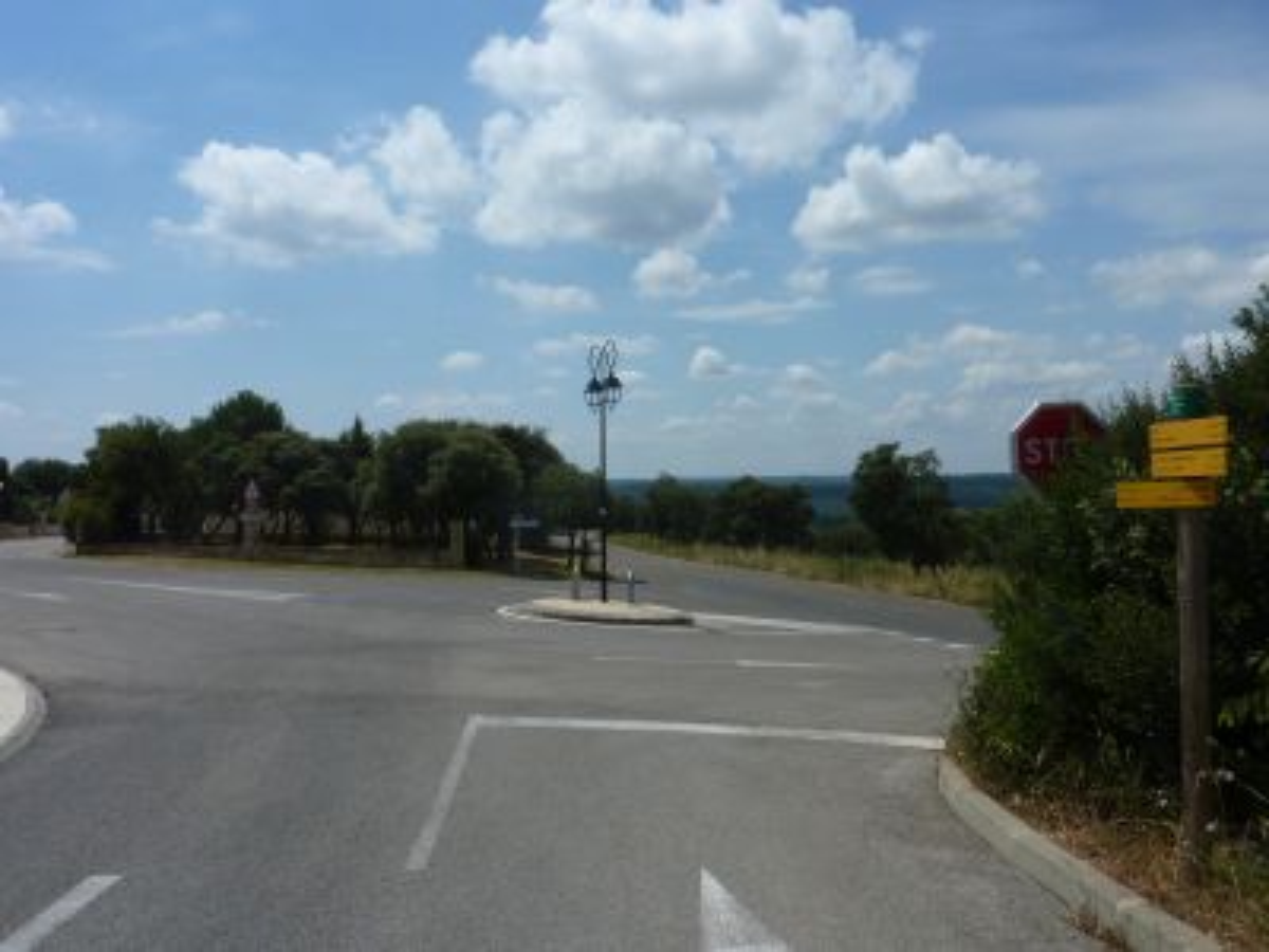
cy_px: 476
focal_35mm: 25
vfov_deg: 54.9
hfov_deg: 69.4
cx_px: 634
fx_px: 916
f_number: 5.6
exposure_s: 1/800
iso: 80
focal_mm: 4.1
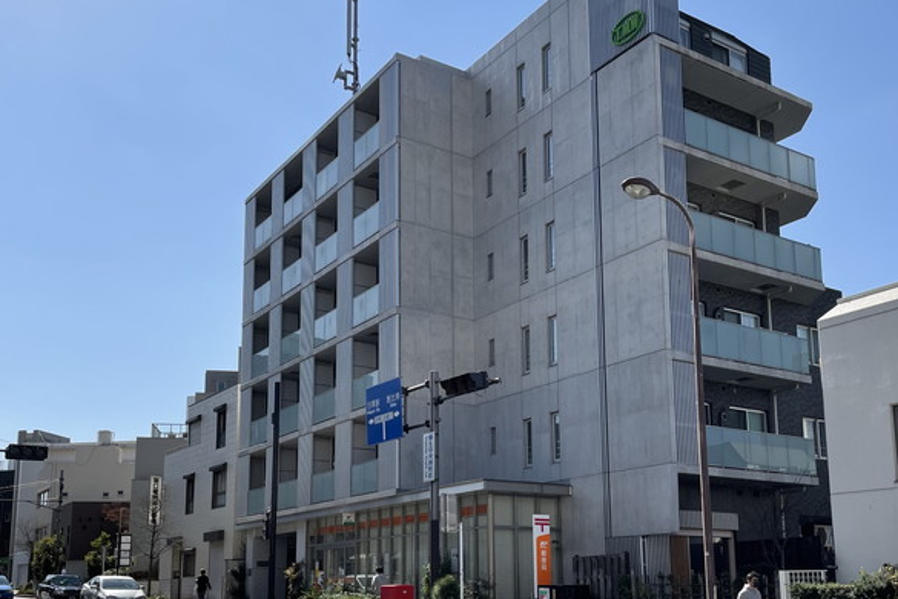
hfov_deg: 51.9
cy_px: 452
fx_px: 923
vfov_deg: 35.1
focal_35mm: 37
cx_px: 451
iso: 32
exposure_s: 1/4292
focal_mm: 4.2
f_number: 1.6
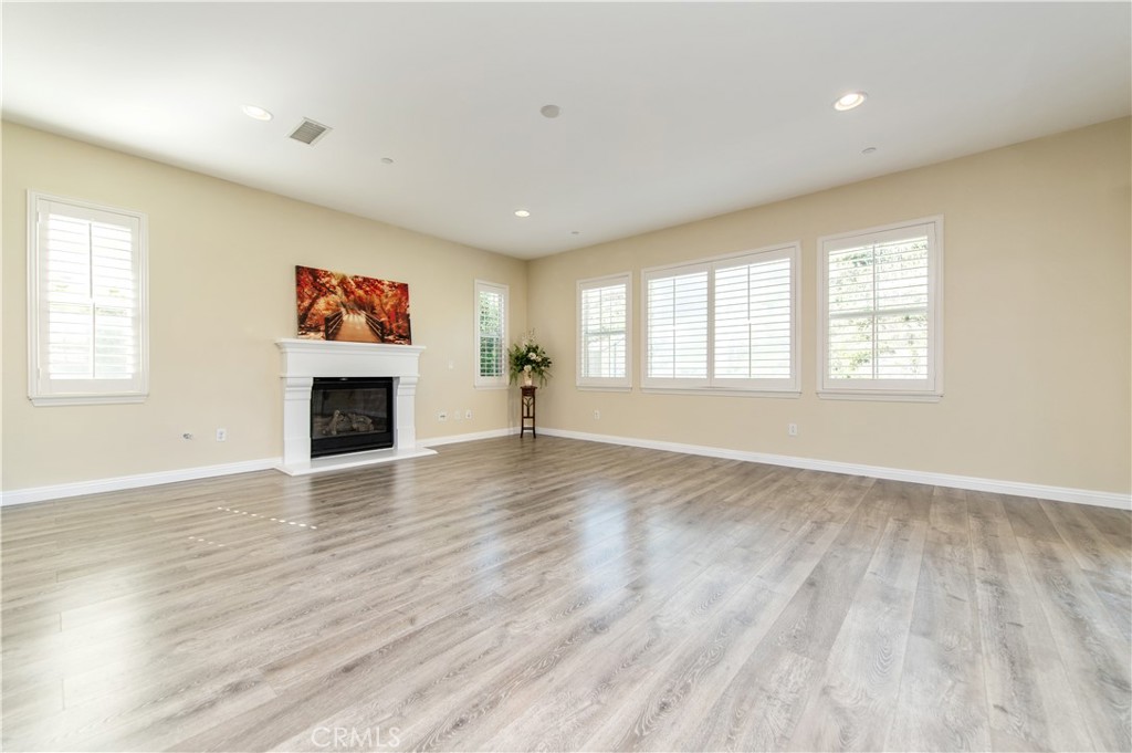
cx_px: 566
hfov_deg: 104.3
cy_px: 376
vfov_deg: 81.1
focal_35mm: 14
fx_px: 440
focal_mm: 14
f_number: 4
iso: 200
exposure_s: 1/80
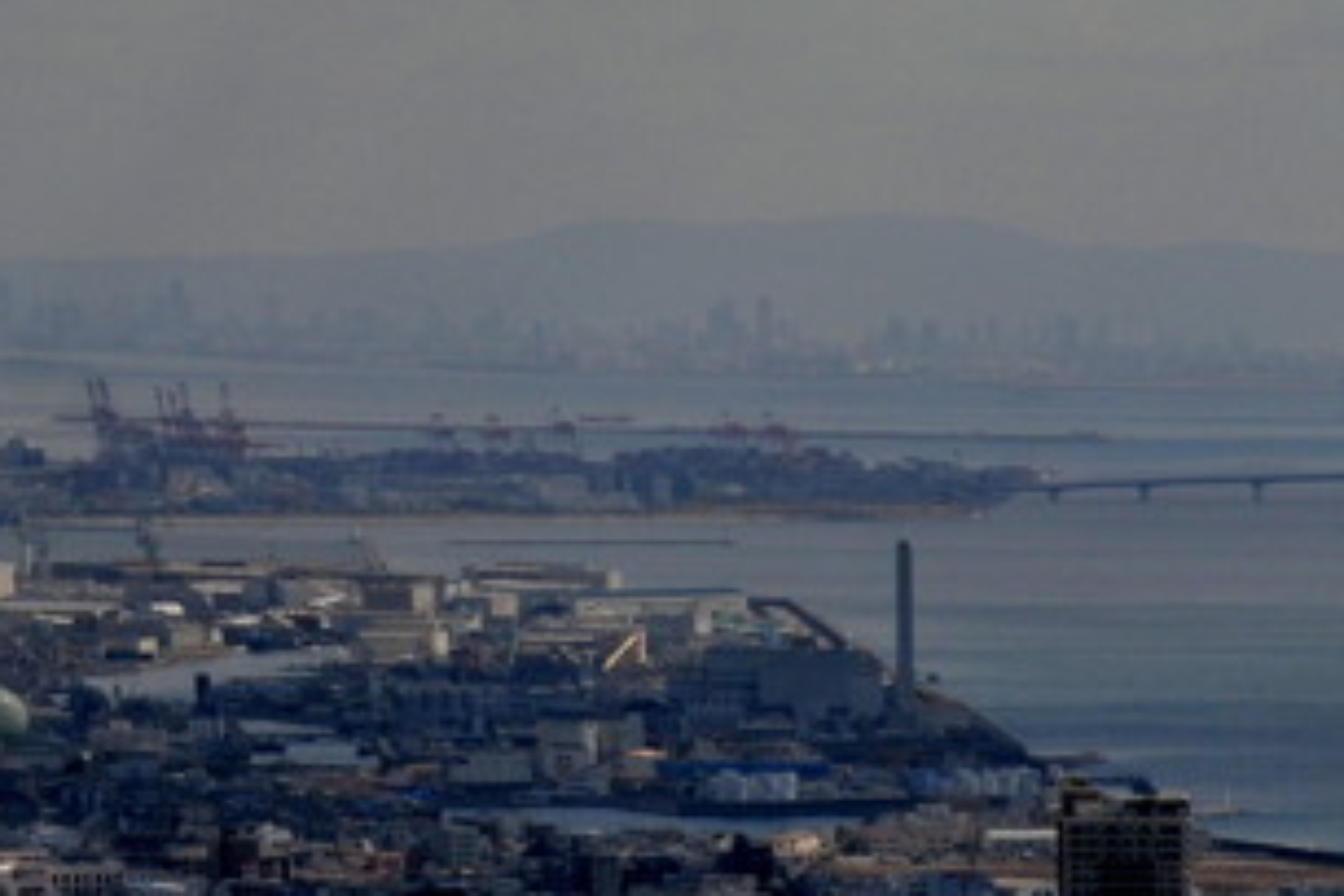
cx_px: 1801
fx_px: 10291
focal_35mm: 276
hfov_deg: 7.4
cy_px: 1449
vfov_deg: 4.9
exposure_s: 1/2000
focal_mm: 55
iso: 200
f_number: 9
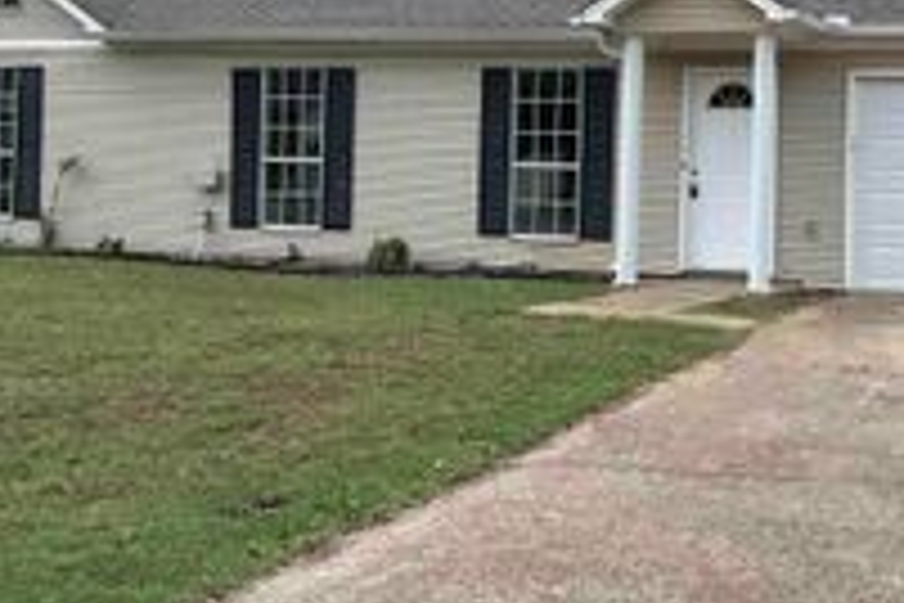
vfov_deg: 21.8
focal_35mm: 62
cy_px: 187
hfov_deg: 31.8
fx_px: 1557
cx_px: 684
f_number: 1.78
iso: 80
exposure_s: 1/980
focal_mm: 6.86
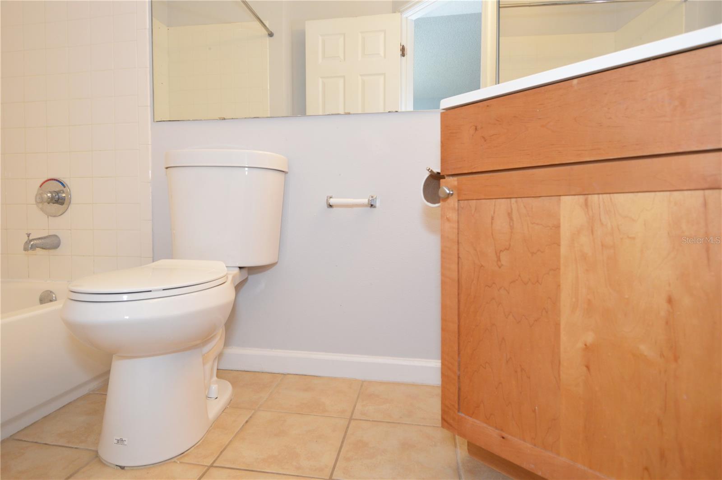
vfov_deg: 67.3
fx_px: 361
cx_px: 361
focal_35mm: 18
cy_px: 240
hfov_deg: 90.1
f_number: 4
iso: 400
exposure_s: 1/60
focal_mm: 12
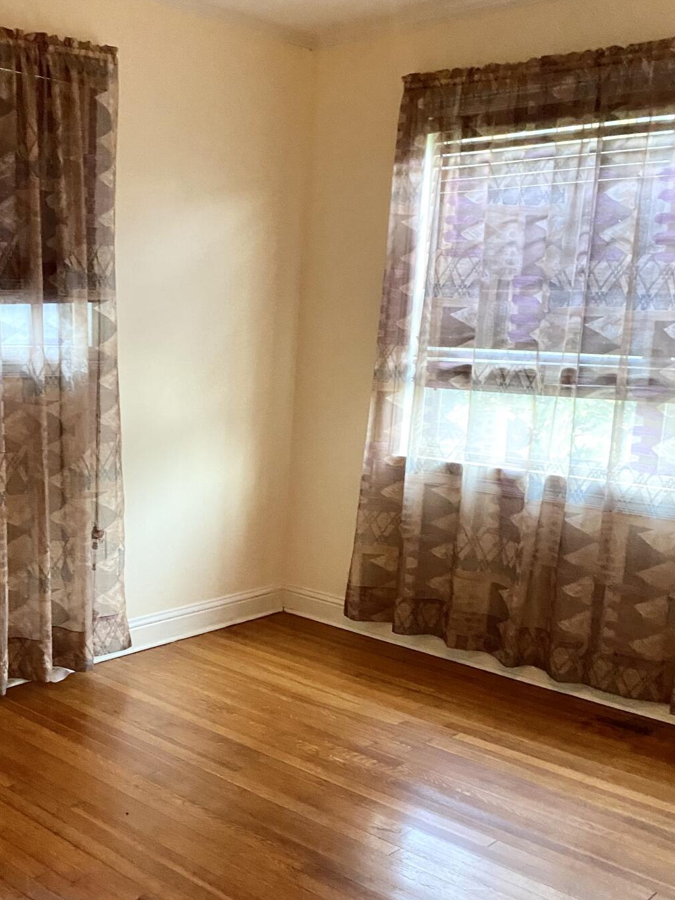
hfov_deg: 36.1
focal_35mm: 39
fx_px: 1014
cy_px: 542
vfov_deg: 47.6
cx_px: 180
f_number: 1.8
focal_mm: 4.25
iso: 500
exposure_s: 1/30
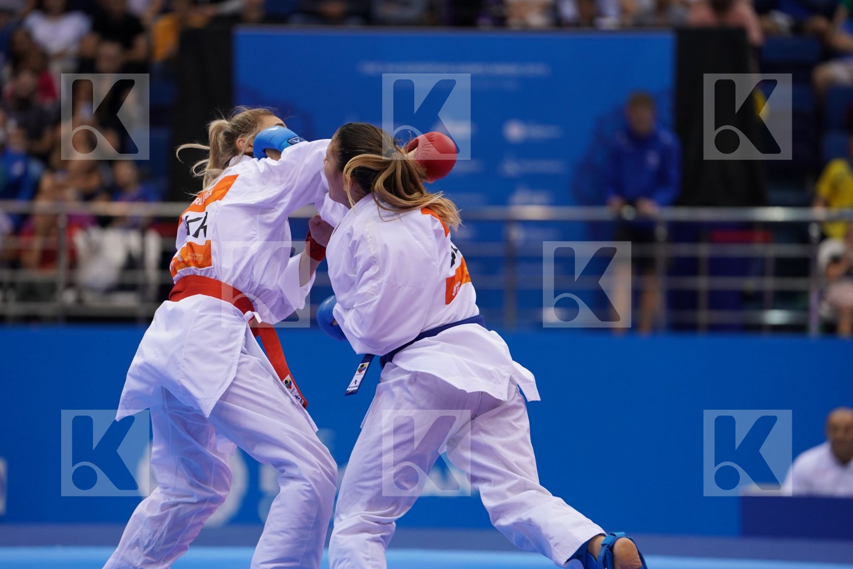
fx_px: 4739
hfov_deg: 10.3
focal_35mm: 200
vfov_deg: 6.9
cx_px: 426
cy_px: 284
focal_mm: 200
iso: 1000
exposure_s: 1/1000
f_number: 2.8
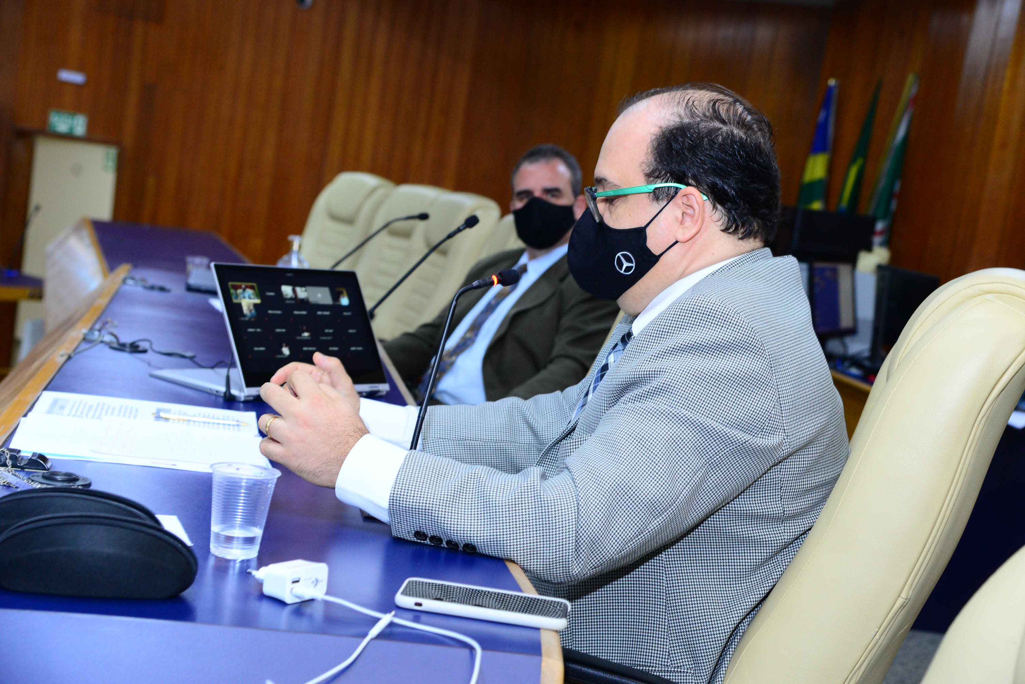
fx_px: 1652
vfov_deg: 23.4
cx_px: 512
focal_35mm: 58
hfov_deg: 34.5
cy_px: 342
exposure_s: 1/60
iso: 1600
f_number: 5
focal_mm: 58
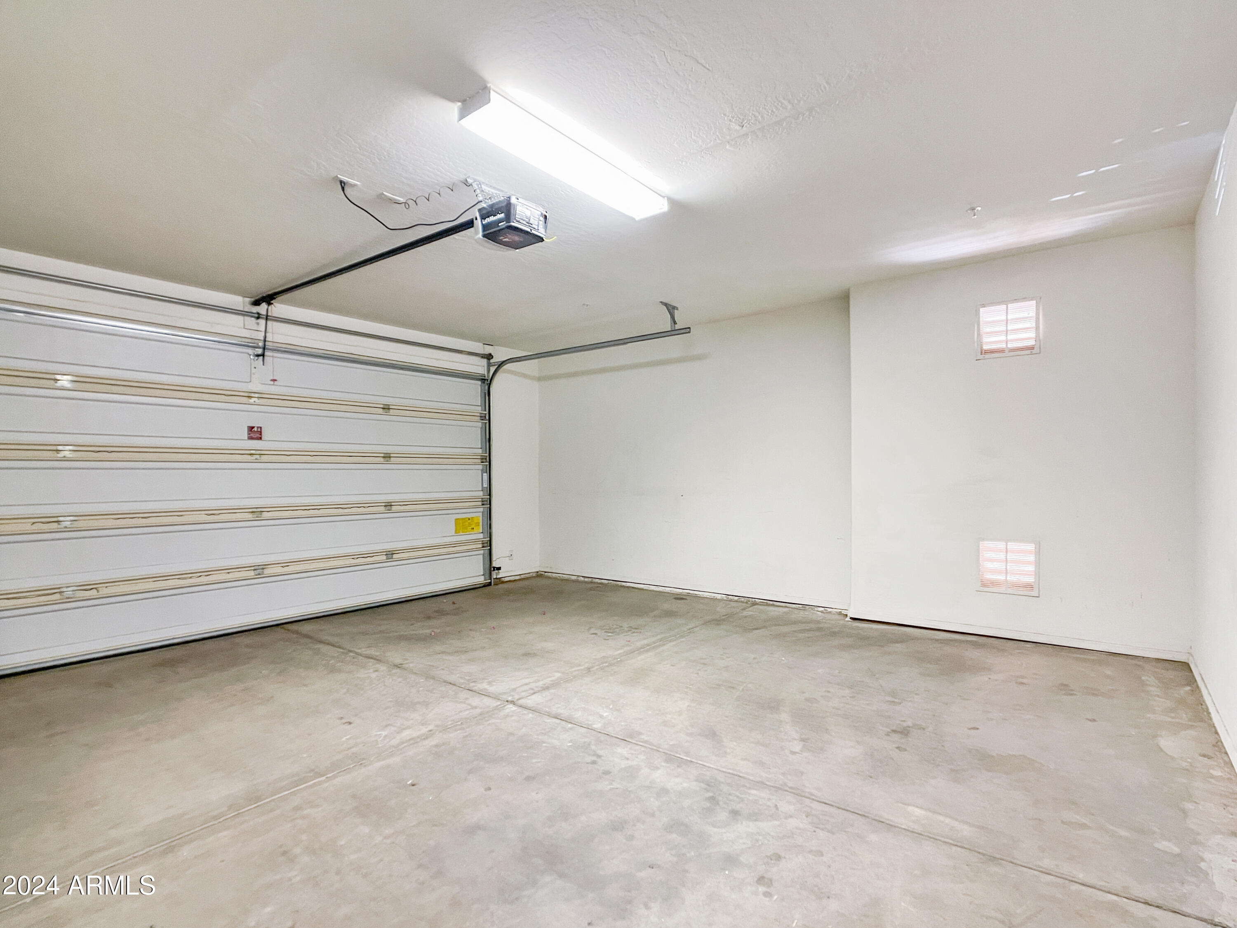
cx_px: 618
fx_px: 929
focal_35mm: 26
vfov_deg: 53.1
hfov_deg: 67.3
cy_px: 464
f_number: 1.6
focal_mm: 5.1
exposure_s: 1/60
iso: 500
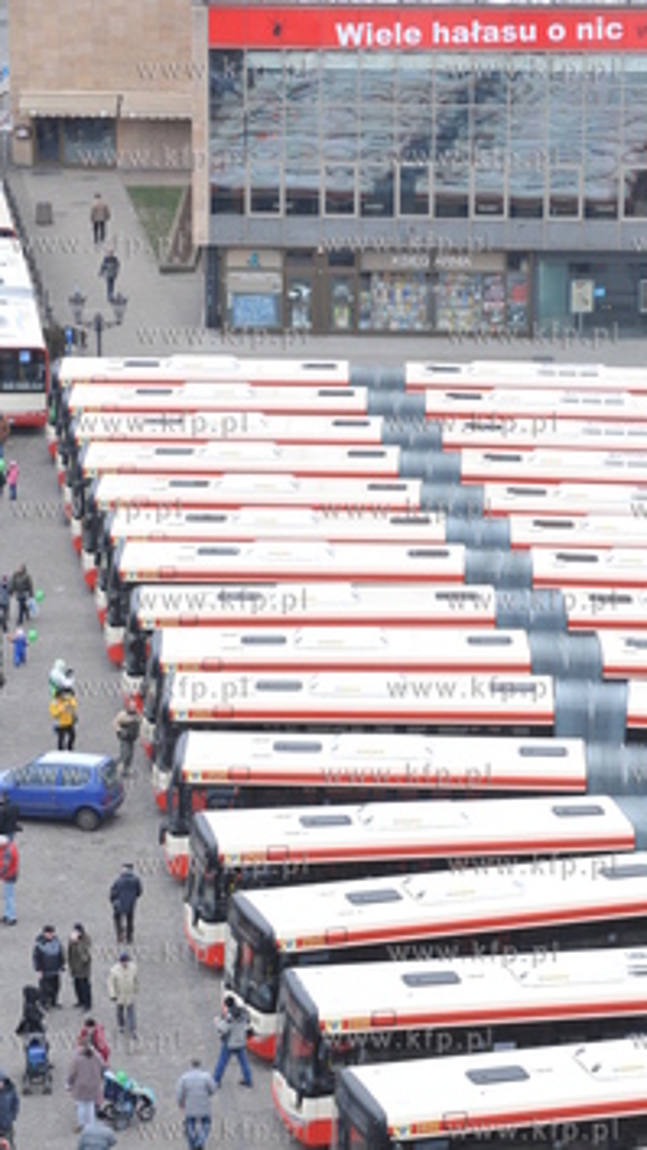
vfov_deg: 15.1
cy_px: 594
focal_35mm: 142
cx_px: 429
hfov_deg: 8.5
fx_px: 4333
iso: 640
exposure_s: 1/250
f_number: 8
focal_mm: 120
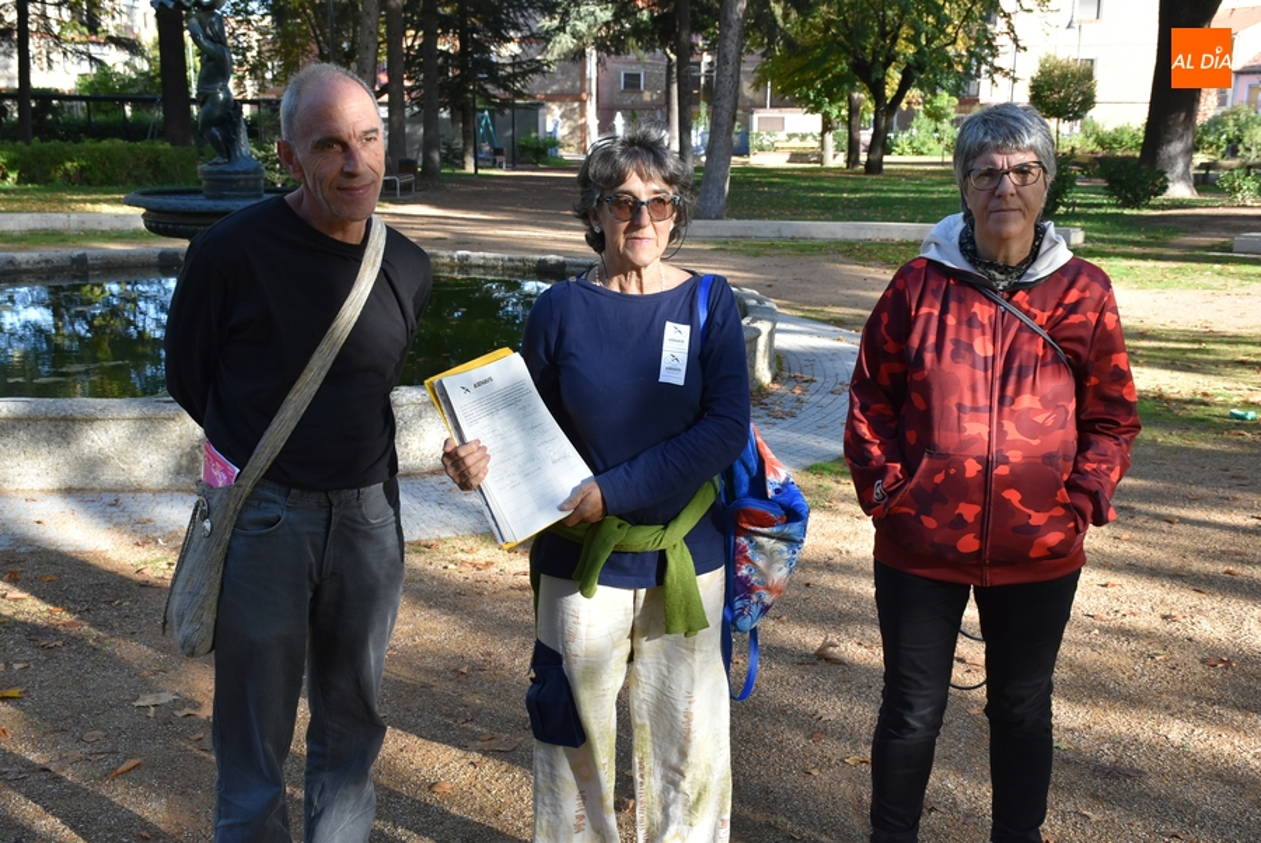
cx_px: 630
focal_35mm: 40
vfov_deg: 33.1
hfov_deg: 47.9
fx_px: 1420
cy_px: 422
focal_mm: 27
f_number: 7.1
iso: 400
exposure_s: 1/200
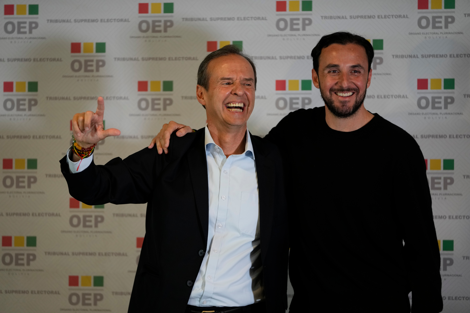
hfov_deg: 13.6
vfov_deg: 9.1
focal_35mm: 151
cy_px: 156
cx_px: 235
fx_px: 1971
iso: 1000
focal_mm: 151
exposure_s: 1/250
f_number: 2.8
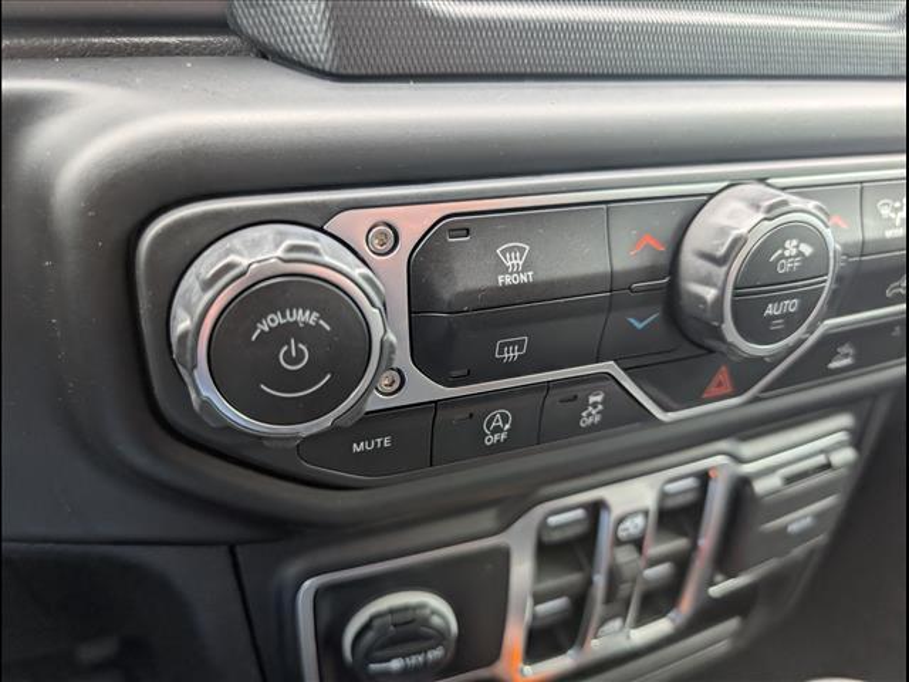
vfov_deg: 56.8
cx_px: 454
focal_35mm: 24
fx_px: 630
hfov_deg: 71.6
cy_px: 341
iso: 24
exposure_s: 1/70.9
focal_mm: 6.9
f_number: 1.68
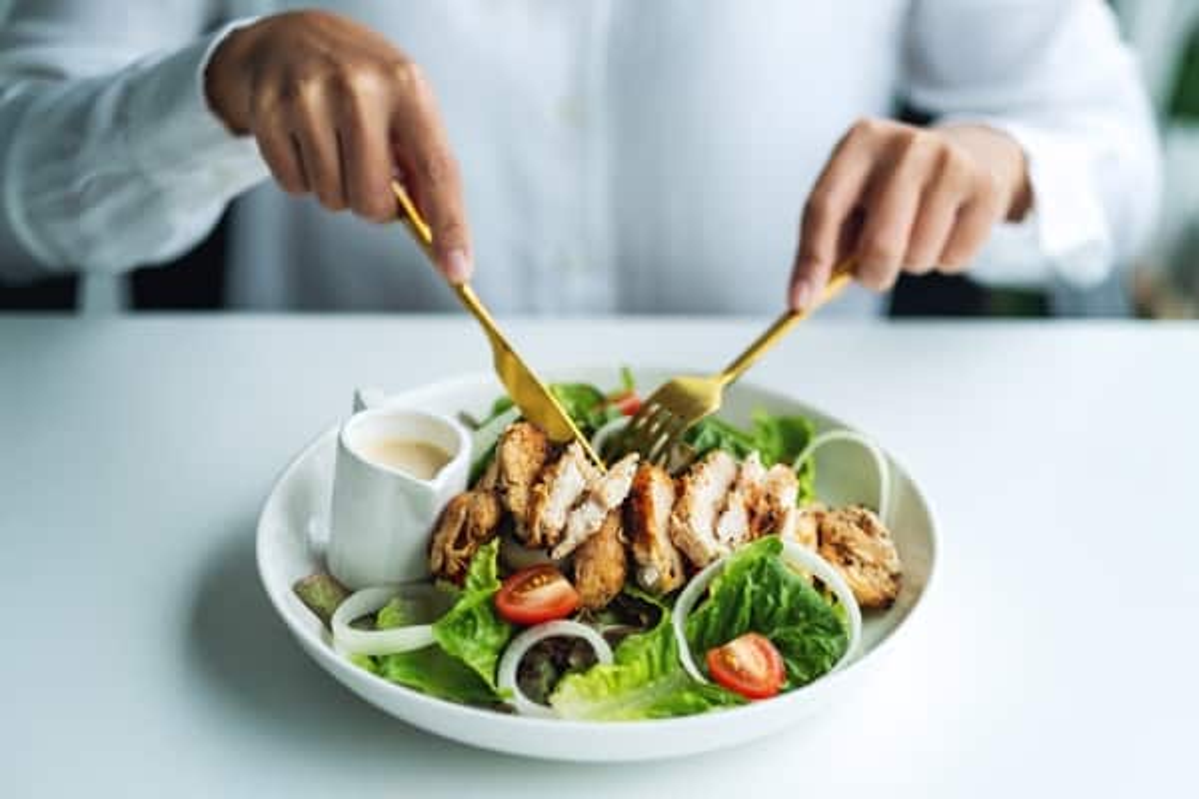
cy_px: 400
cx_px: 600
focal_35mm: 84
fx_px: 2797
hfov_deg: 24.2
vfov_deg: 16.3
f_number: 1.2
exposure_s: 1/8000
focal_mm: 56
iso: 200
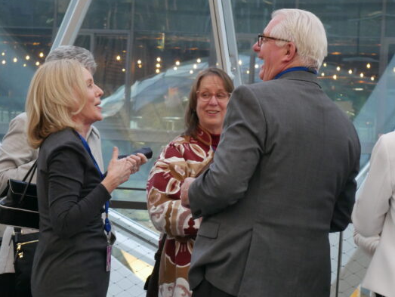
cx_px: 260
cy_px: 124
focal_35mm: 112
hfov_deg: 17.5
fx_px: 1279
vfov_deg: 13.2
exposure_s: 1/80
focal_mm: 37
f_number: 5.5
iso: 1600
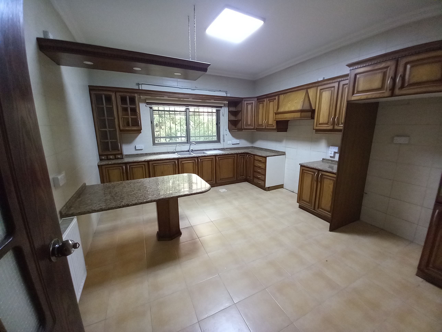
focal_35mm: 13
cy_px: 166
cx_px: 221
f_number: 2.2
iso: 250
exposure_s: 1/24
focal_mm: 1.13
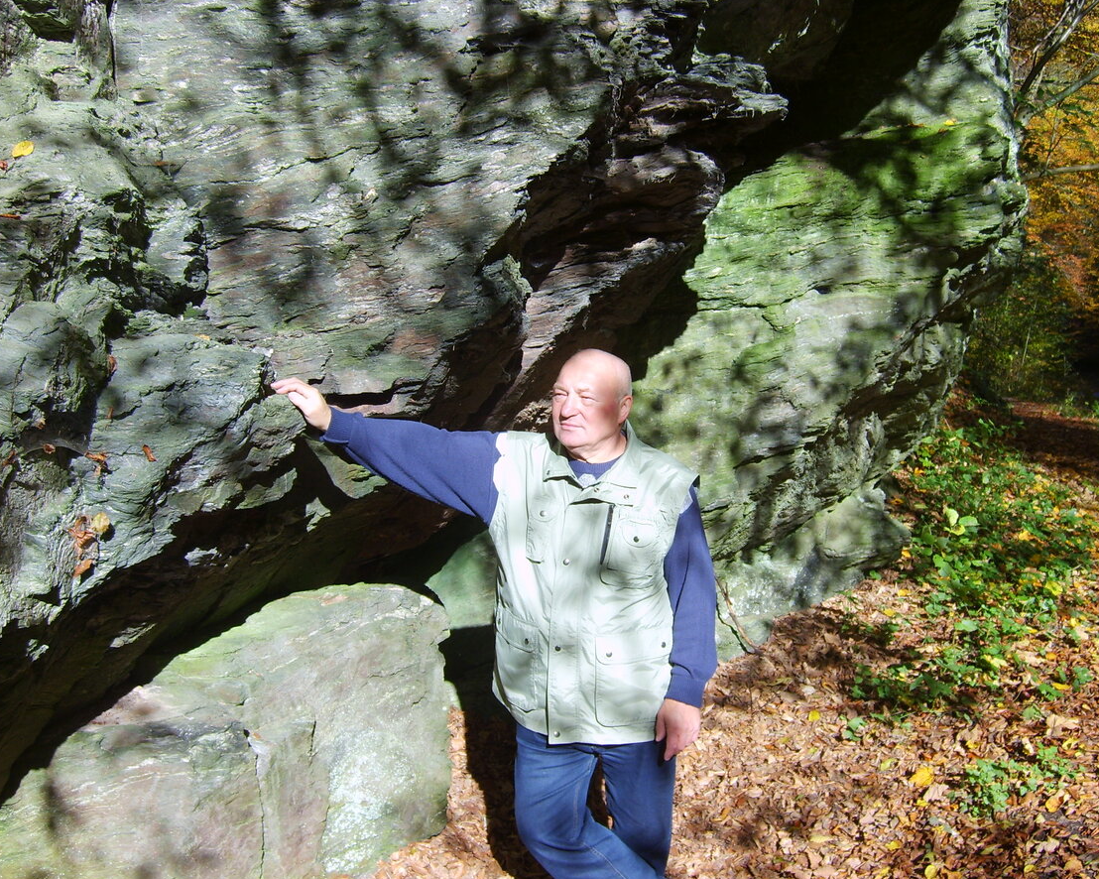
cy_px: 441
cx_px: 581
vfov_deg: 40.1
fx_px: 1203
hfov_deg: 49.1
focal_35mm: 37
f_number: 2.8
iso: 50
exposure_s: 1/350
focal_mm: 5.8
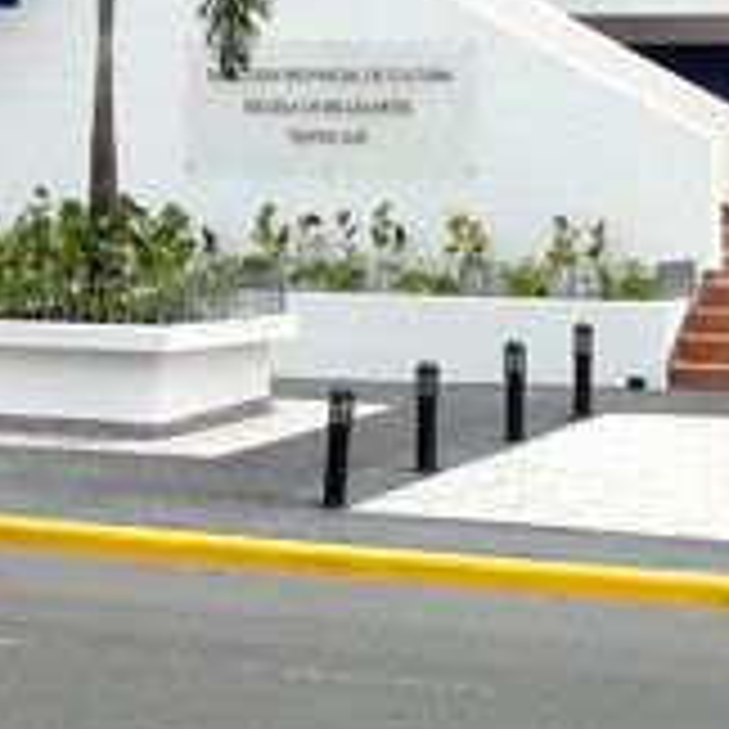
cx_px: 207
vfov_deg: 14.0
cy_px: -36
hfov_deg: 14.3
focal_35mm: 122
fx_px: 2907
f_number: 5
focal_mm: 5.2
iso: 80
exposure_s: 1/640
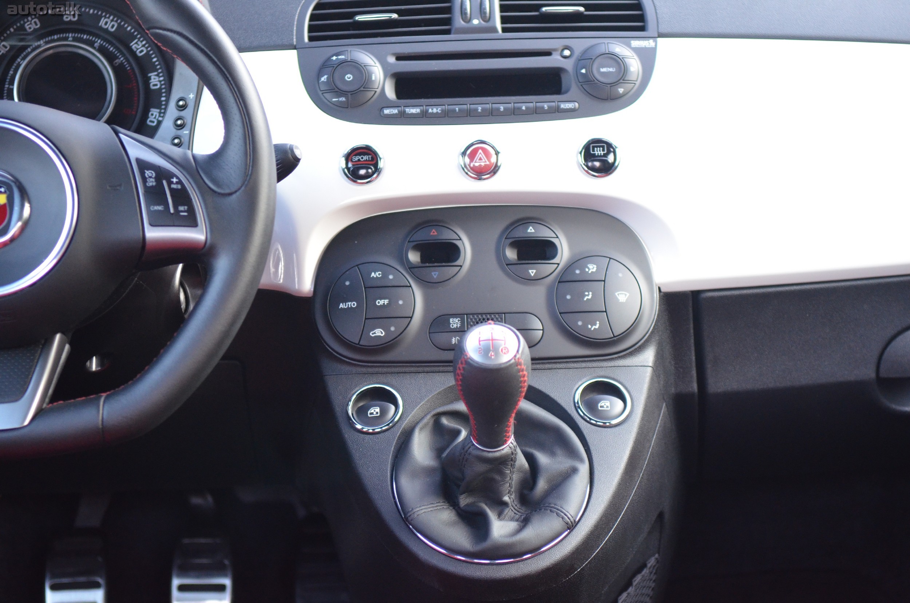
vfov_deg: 16.5
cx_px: 455
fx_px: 2081
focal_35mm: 82
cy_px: 302
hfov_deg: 24.7
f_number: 2.8
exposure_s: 1/40
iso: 1600
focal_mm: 55
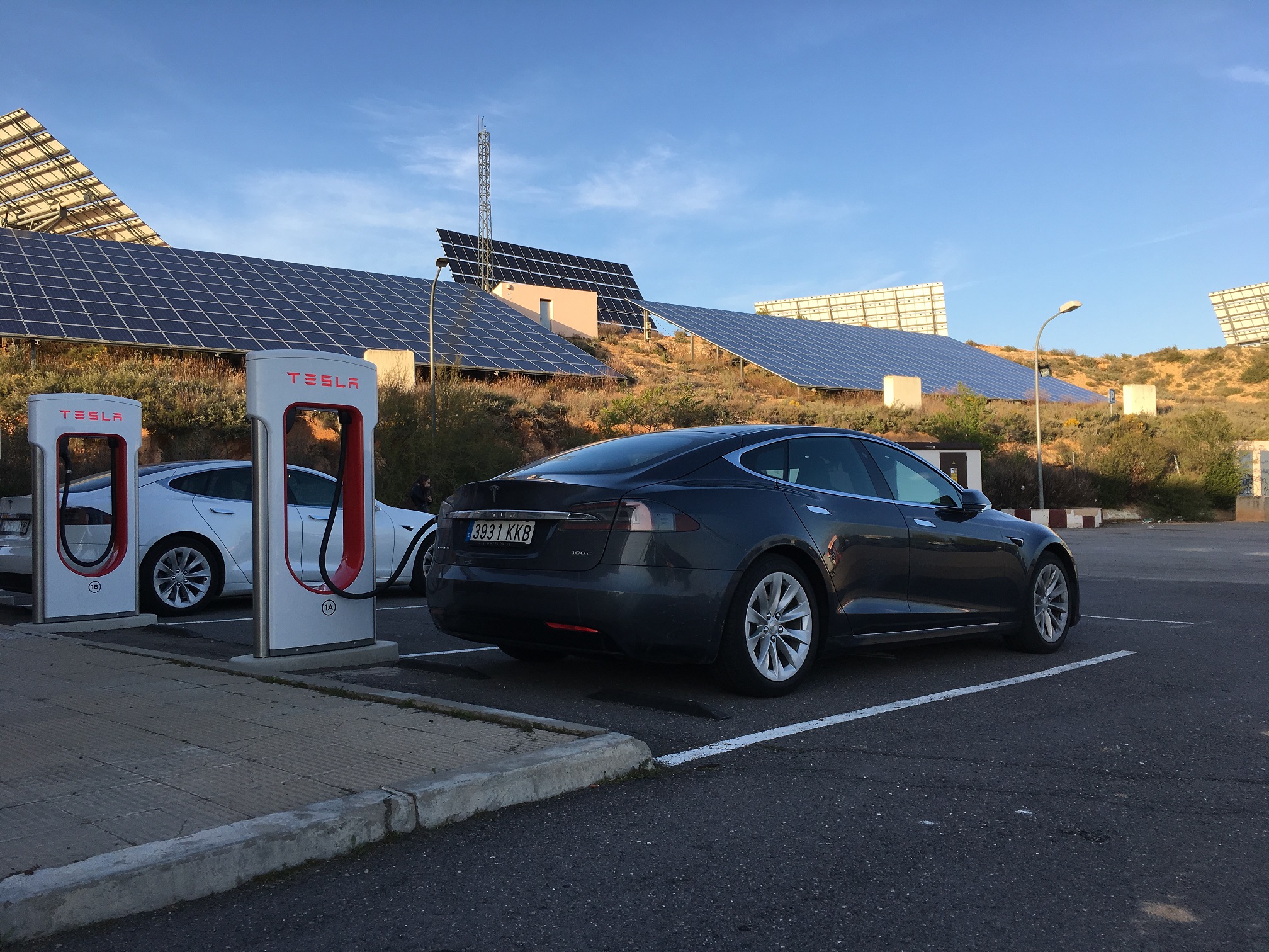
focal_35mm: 29
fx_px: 1063
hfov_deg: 61.7
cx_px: 634
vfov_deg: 48.2
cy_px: 476
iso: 25
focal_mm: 4.15
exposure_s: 1/541
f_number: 2.2
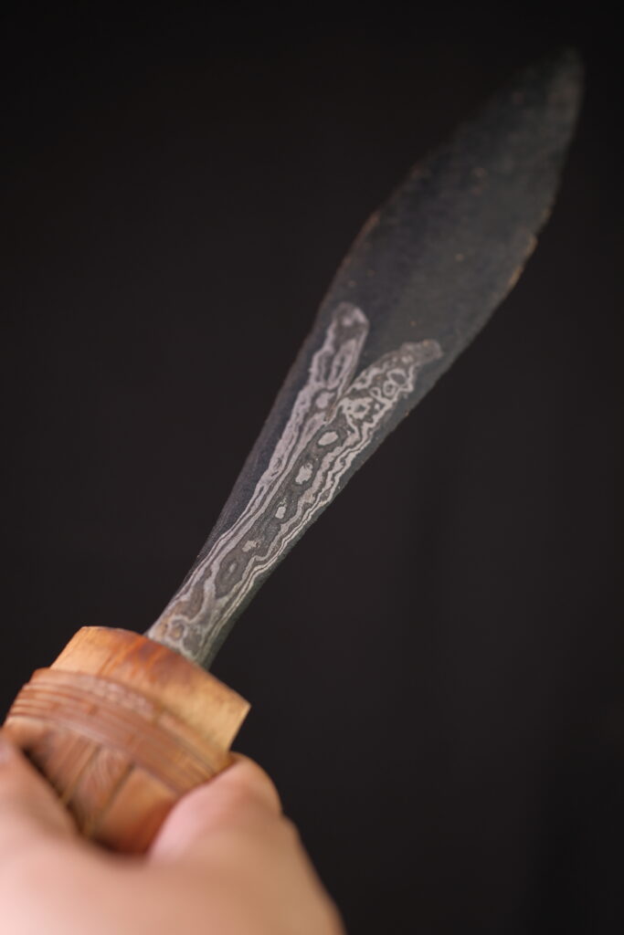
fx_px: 1170
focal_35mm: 45
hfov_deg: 29.9
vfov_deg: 43.6
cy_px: 468
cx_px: 312
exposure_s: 1/250
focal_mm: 30
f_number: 2.5
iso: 250
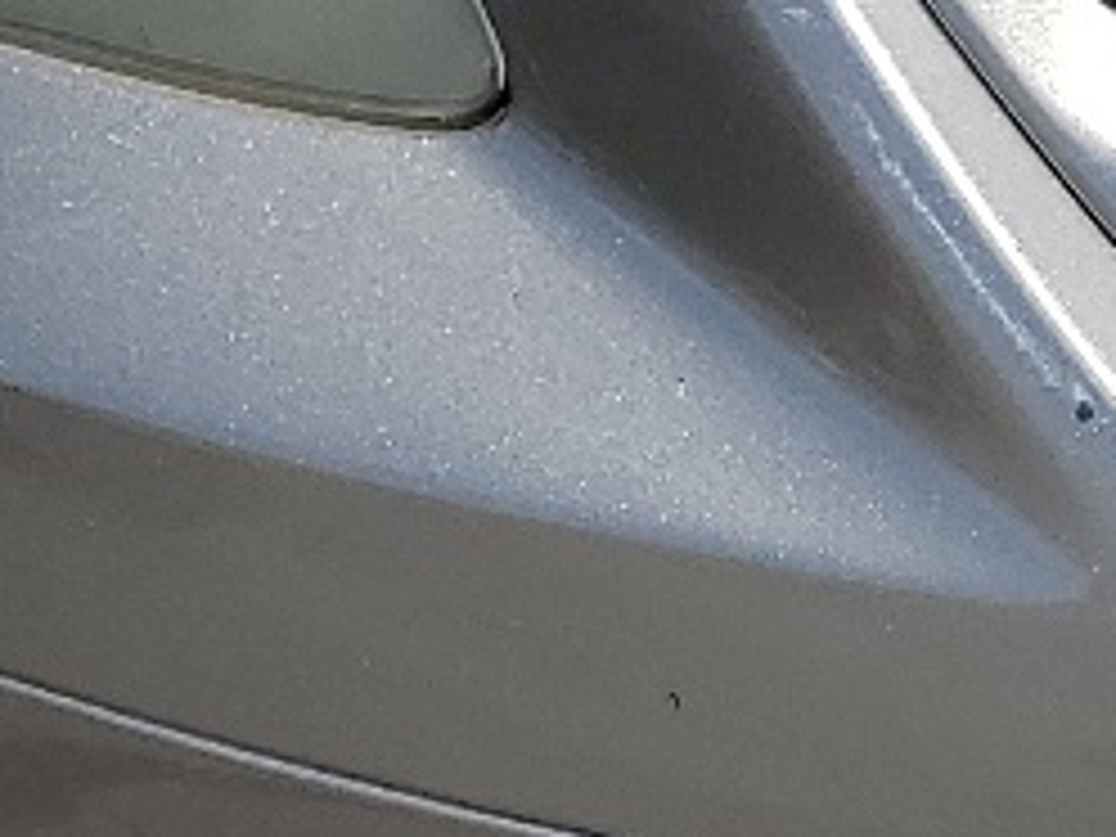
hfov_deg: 10.3
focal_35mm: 168
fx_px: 5416
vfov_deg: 8.6
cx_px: 2650
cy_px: -472
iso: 50
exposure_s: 1/5000
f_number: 1.5
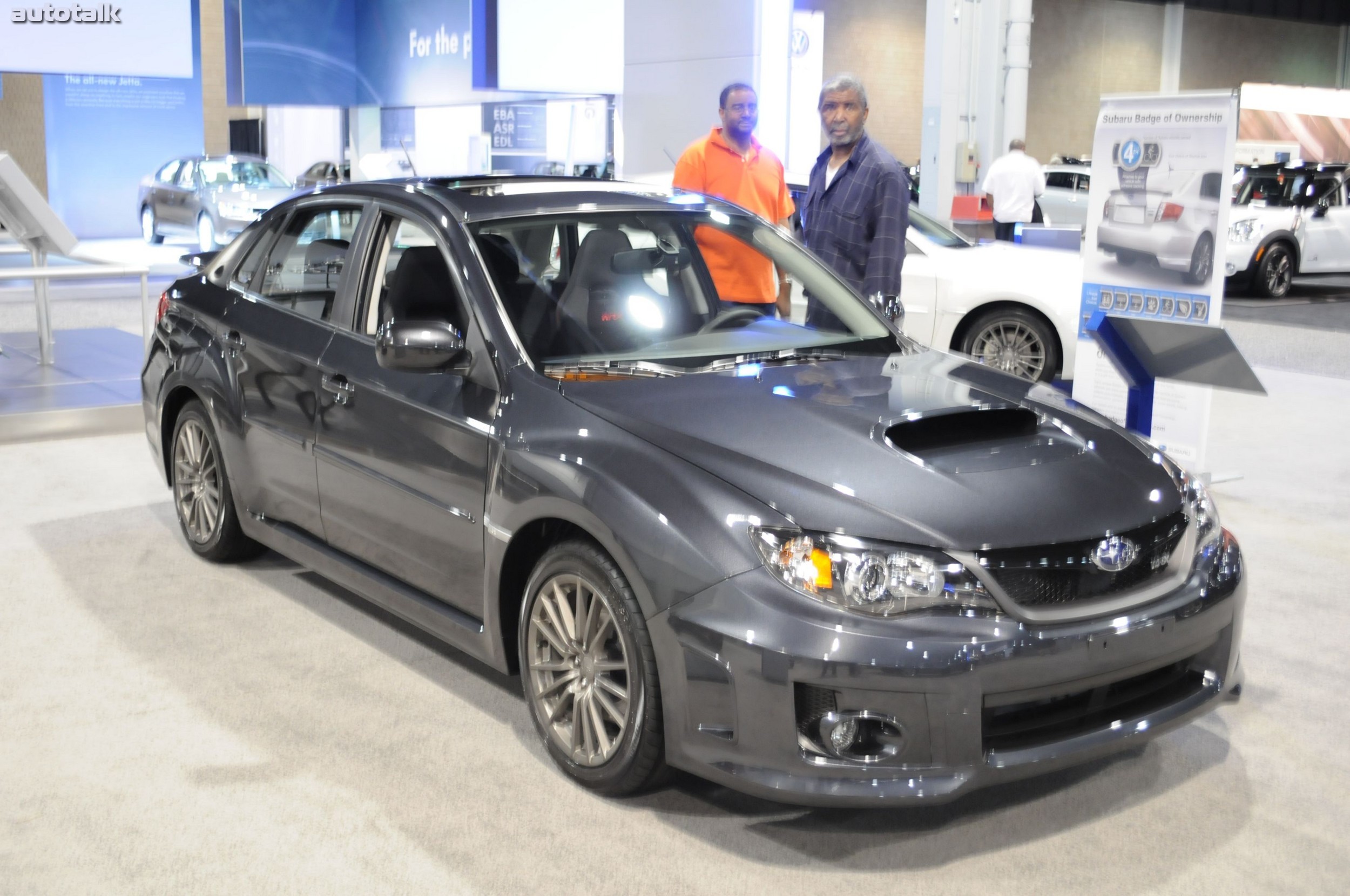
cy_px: 448
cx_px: 675
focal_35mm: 42
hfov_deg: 46.4
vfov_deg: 31.8
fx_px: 1573
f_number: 4.5
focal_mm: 28
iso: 800
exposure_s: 1/10
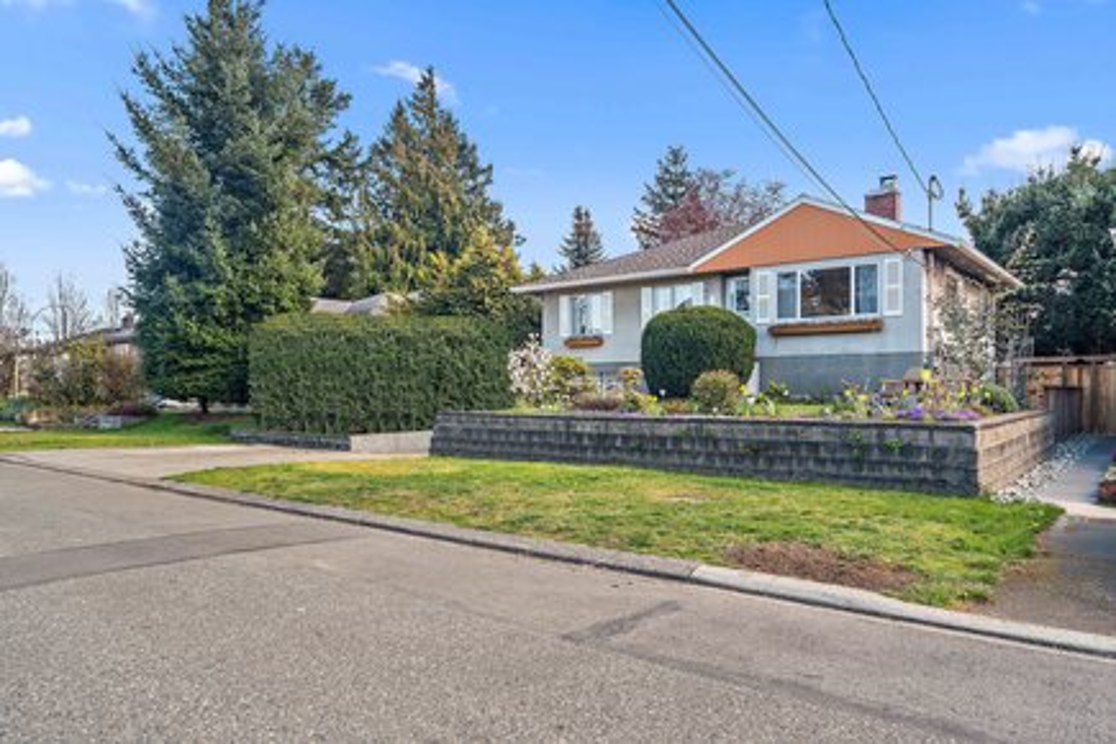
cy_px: 372
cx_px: 558
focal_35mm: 23
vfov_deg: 55.1
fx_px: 713
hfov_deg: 76.1
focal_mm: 23
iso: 320
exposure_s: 1/8
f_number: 11
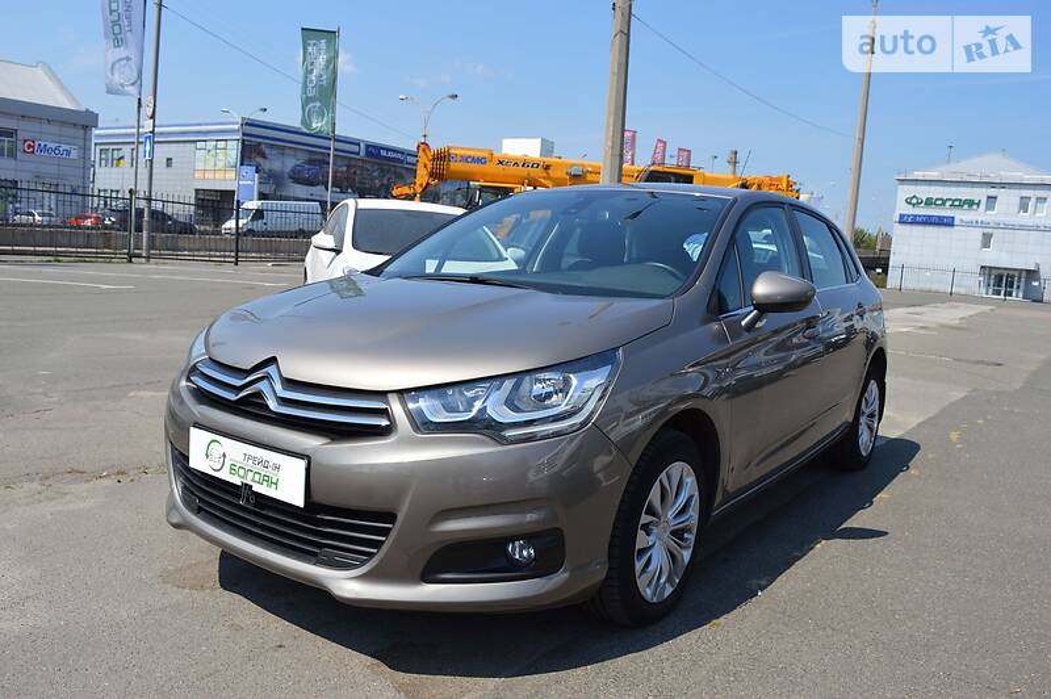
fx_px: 788
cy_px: 350
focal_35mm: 27
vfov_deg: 47.9
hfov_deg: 67.4
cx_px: 526
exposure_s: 1/250
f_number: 8
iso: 100
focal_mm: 18
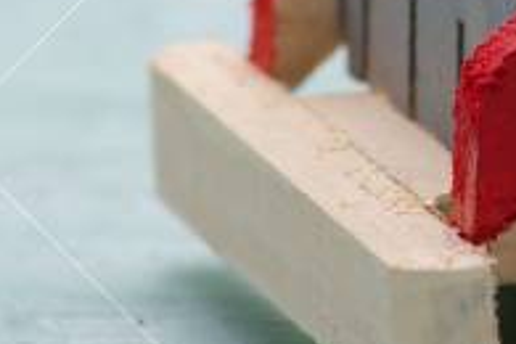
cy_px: -459
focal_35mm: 701
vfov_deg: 2.0
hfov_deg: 2.9
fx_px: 10047
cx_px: 910
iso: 140
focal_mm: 105
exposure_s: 1/180
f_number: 6.7
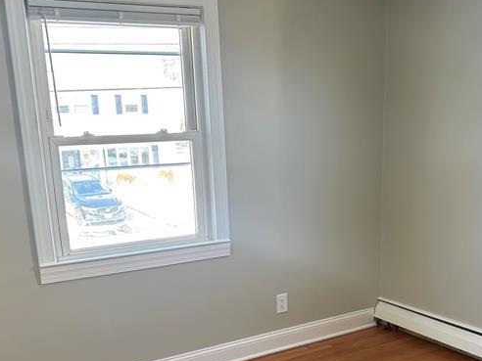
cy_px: 303
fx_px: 696
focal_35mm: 50
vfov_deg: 28.3
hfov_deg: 37.9
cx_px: 305
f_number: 1.78
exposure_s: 1/193
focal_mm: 6.86
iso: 80
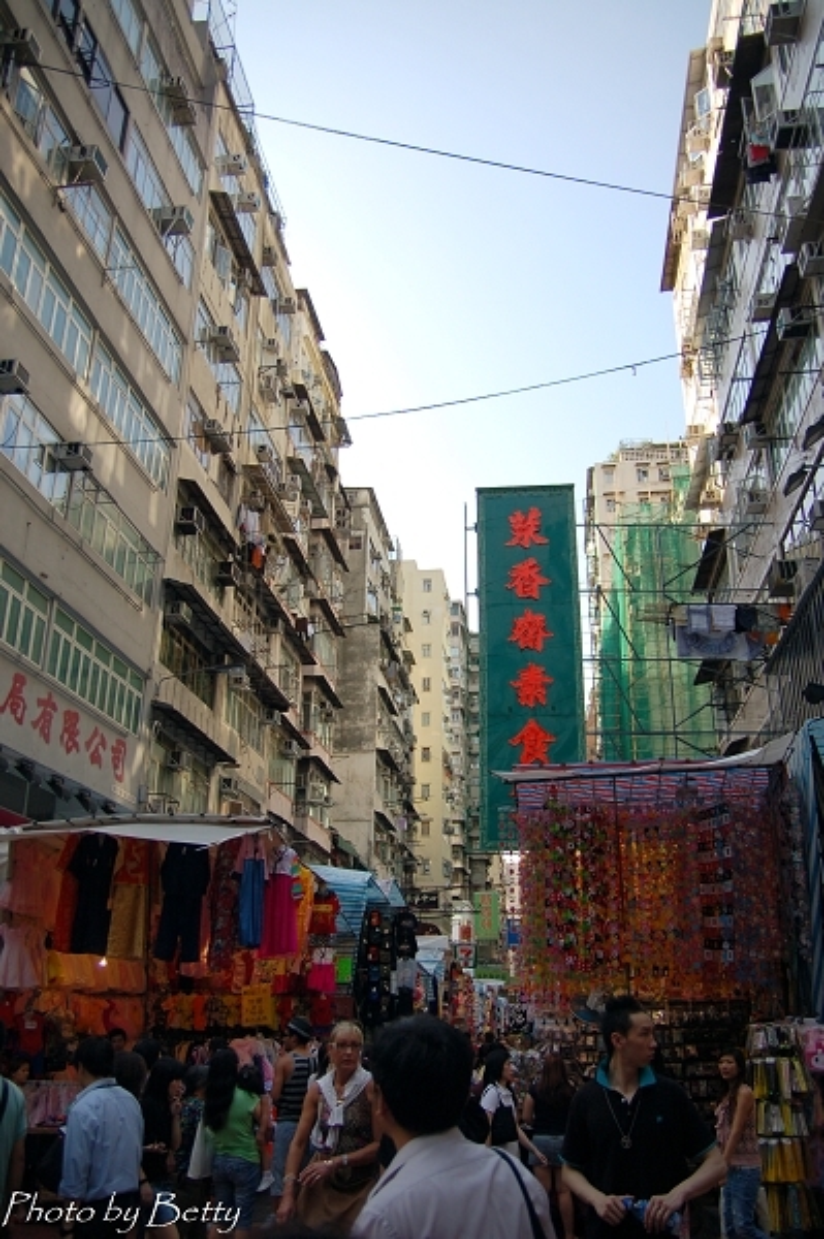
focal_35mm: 30
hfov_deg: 43.5
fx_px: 1032
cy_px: 620
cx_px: 412
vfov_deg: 62.0
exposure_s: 1/1000
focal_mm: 20
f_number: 2.8
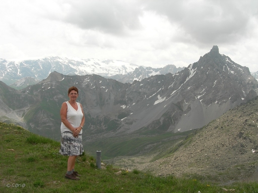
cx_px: 129
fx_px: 283
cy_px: 96
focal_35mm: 38
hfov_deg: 49.0
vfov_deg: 37.7
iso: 50
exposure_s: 1/414
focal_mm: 7.8
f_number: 4.8
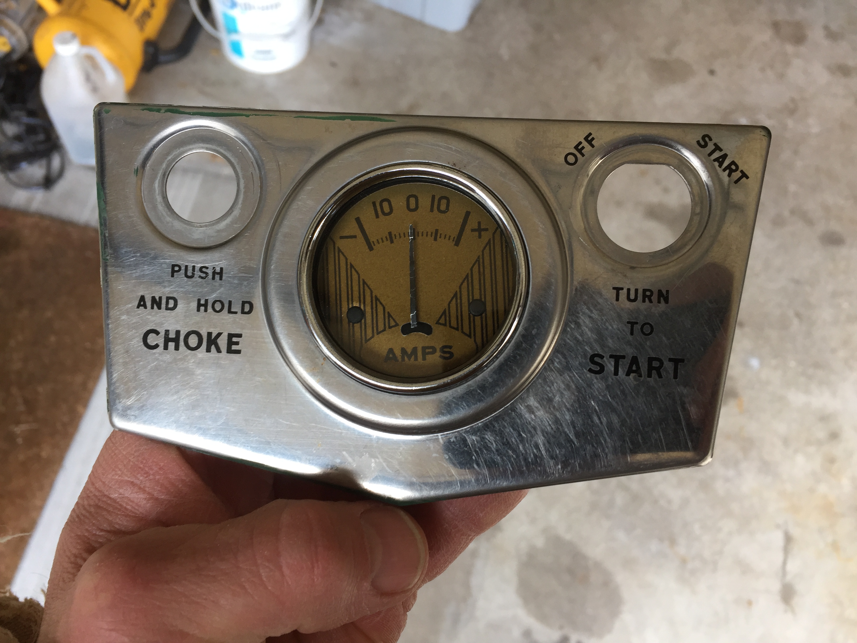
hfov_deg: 61.7
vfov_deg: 48.2
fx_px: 718
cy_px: 322
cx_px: 428
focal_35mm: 29
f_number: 2.2
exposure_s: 1/120
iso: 50
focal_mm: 4.15
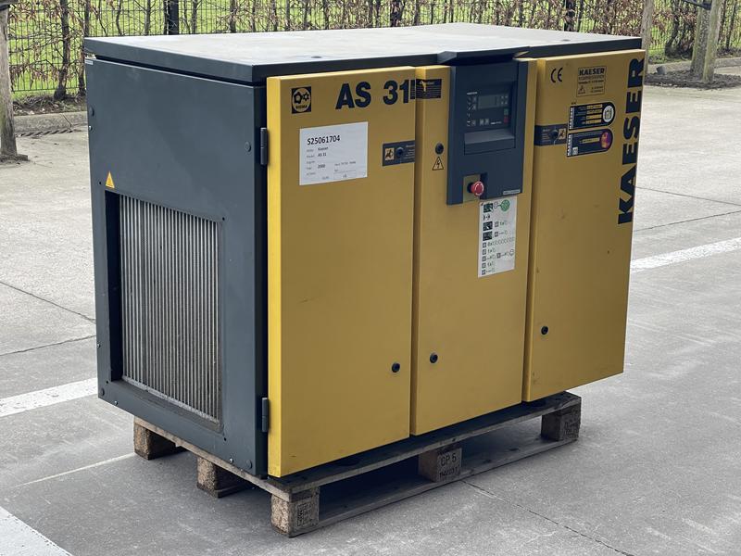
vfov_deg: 22.9
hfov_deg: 30.3
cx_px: 370
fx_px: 1370
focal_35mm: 64
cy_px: 278
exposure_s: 1/99
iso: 64
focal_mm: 7.5
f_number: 2.2
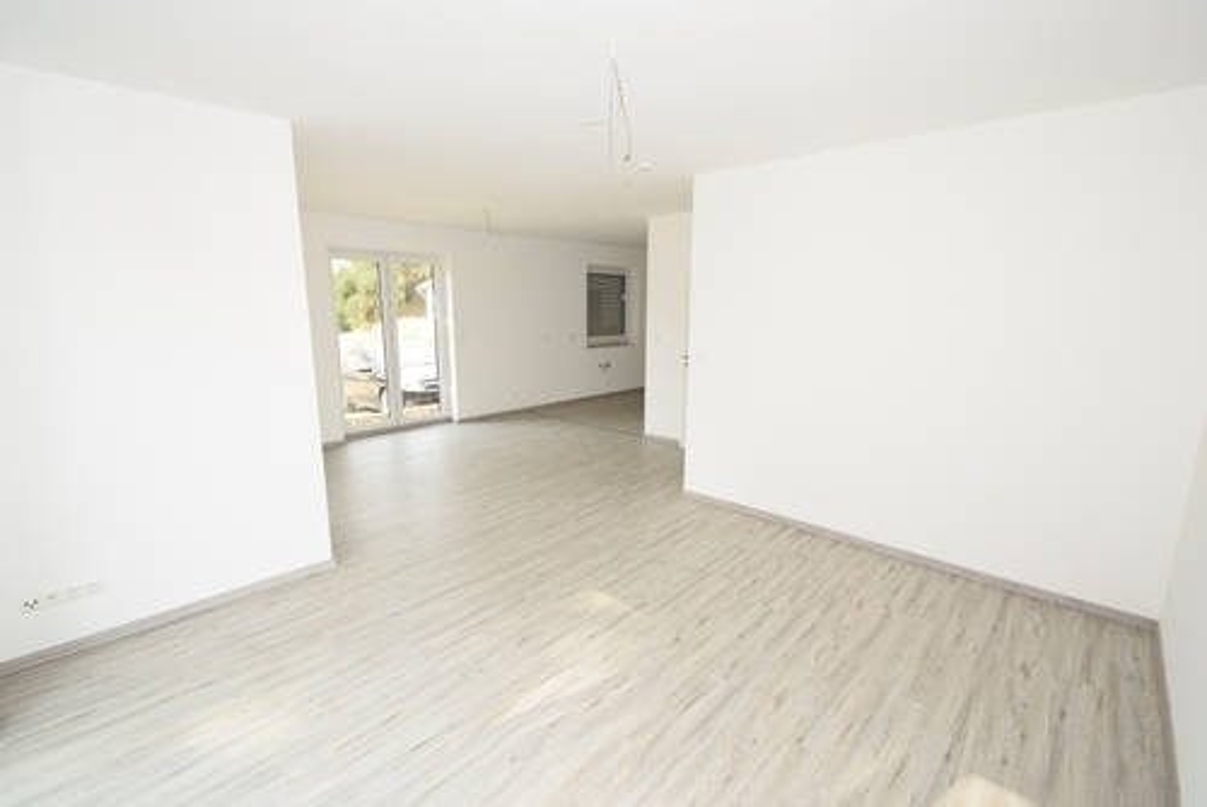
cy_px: 404
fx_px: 503
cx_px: 604
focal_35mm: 15
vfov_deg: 77.4
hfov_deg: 100.4
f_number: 5.6
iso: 220
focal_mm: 10
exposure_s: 1/125
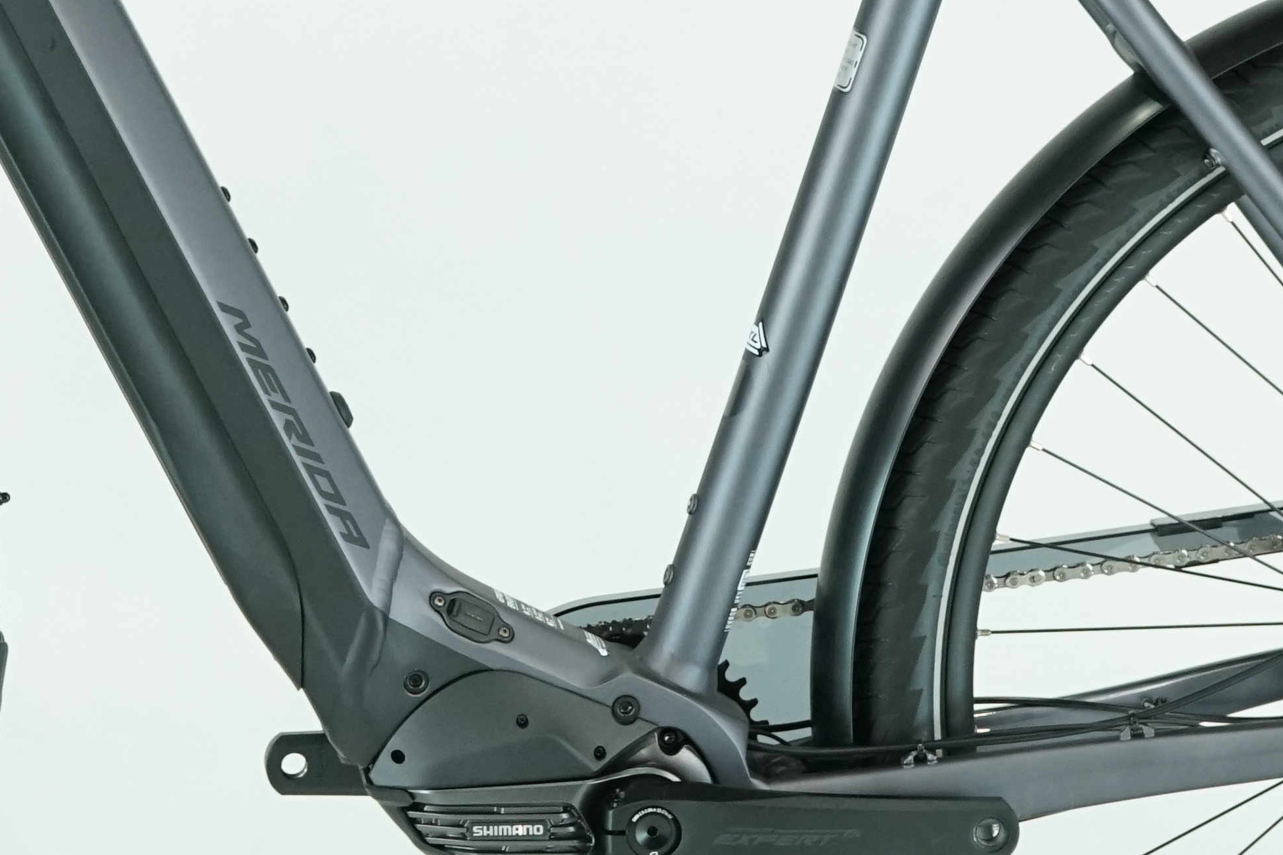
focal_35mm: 172
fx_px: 6129
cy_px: 144
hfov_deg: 11.9
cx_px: 391
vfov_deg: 8.0
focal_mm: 56
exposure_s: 1/200
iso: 1600
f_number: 5.6
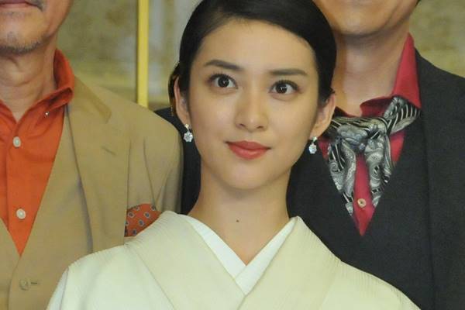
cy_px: 155
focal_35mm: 123
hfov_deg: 16.7
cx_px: 232
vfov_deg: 11.1
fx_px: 1589
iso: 2500
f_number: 5
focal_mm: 82
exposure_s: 1/200
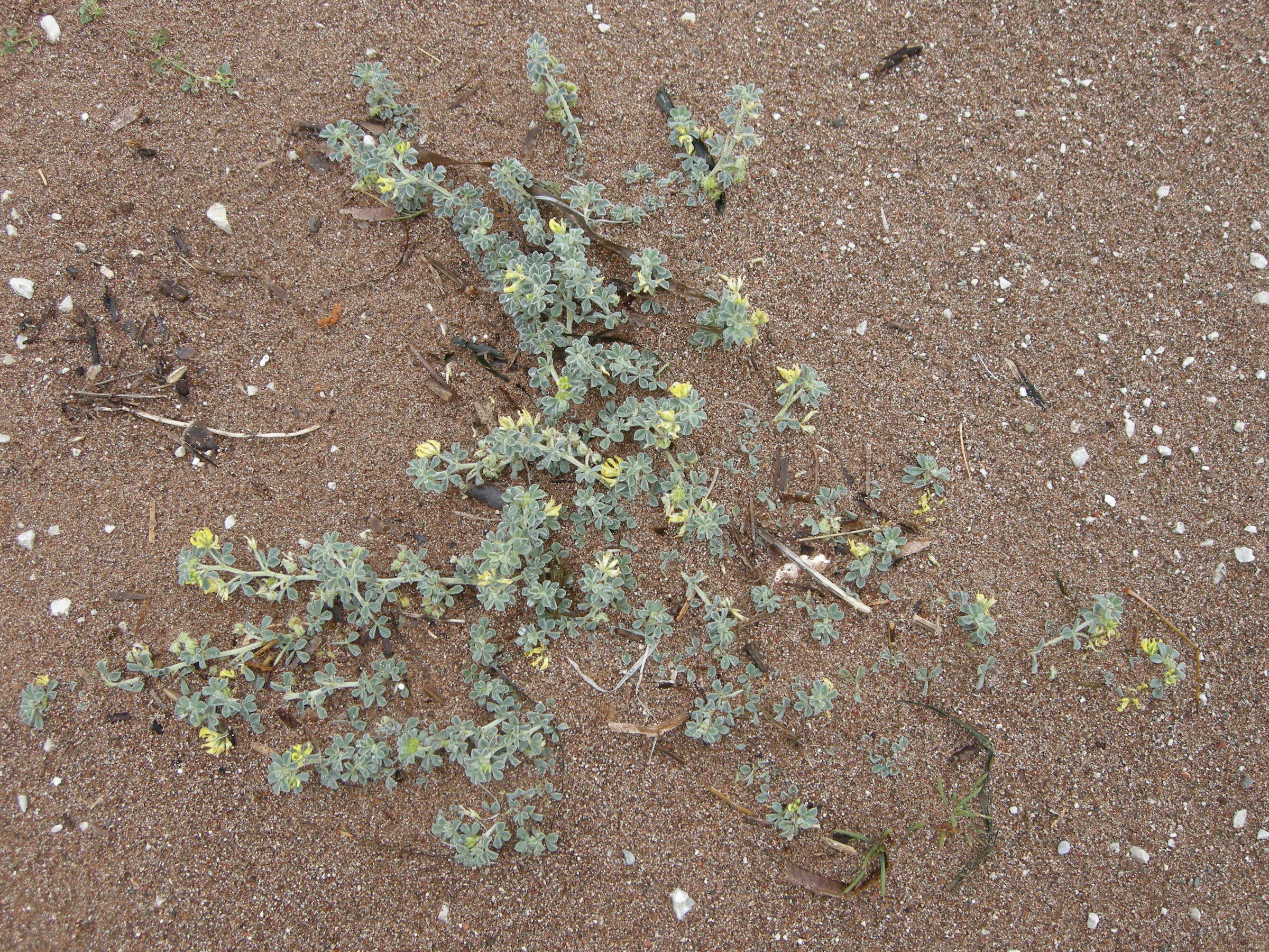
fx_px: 1283
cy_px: 476
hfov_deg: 52.6
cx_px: 634
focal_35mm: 35
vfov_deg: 40.7
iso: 64
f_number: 4.3
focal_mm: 7.5
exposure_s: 1/110
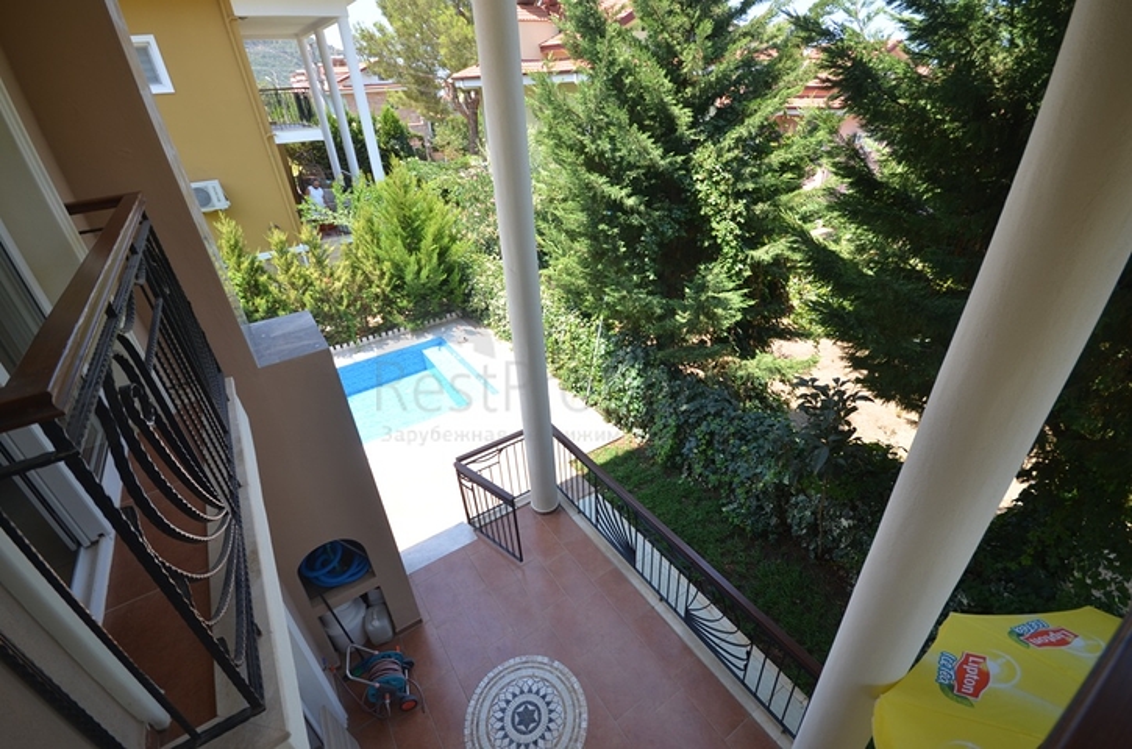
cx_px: 566
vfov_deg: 77.1
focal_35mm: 15
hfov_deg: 100.5
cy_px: 374
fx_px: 471
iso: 100
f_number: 6.3
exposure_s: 1/100
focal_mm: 10
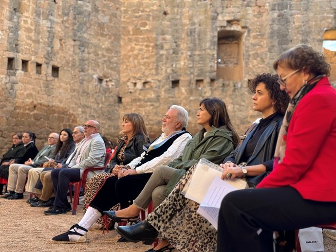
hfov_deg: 39.6
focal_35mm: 48
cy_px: 126
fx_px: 466
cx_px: 168
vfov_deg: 30.3
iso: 64
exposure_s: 1/388
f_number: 1.78
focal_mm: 6.76
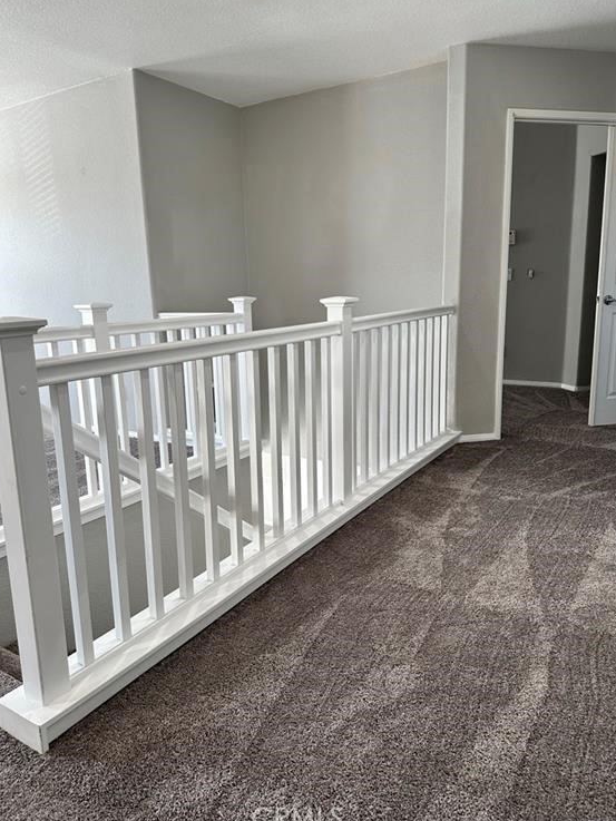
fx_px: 593
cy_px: 405
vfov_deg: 69.4
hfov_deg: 54.9
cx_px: 303
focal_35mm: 25
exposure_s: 1/120
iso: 125
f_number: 1.78
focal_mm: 6.86
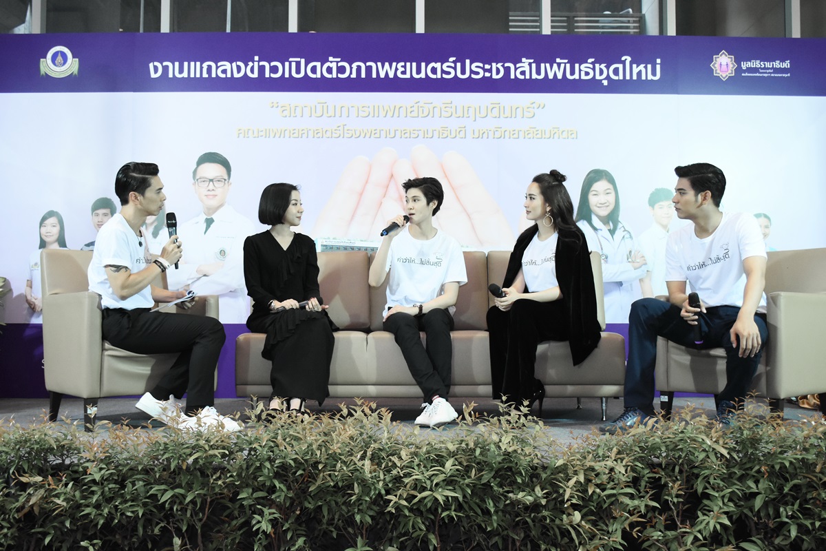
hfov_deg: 53.1
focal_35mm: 36
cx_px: 413
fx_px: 826
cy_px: 276
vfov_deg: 36.9
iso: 2500
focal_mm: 24
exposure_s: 1/125
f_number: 4.5
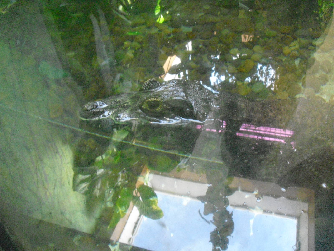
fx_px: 347
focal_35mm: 36
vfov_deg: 39.7
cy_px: 126
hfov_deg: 51.4
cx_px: 167
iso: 800
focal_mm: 6.3
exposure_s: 1/40
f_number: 3.1
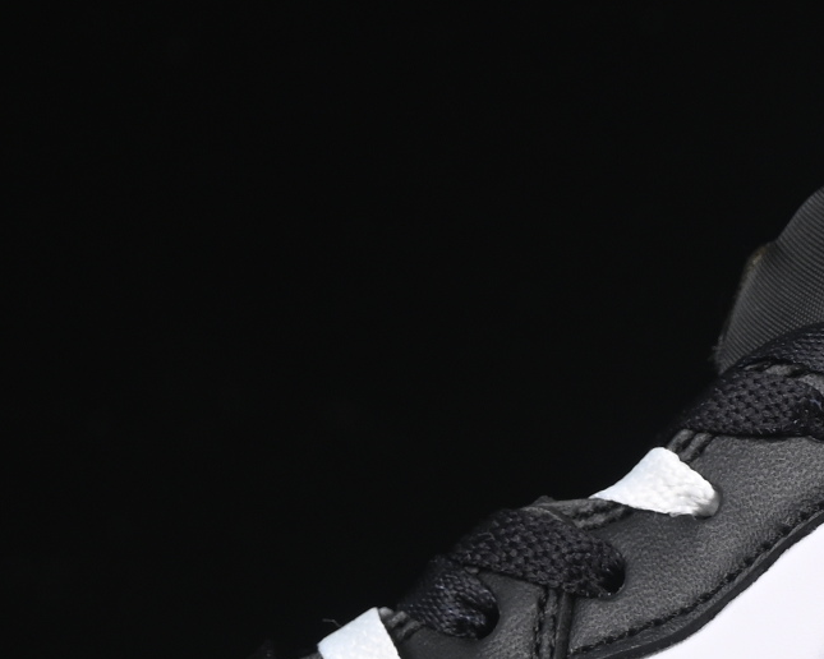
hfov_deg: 6.3
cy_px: 502
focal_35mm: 304
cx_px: 796
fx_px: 7414
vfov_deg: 5.1
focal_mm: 50
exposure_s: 1/60
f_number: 7.1
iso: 160
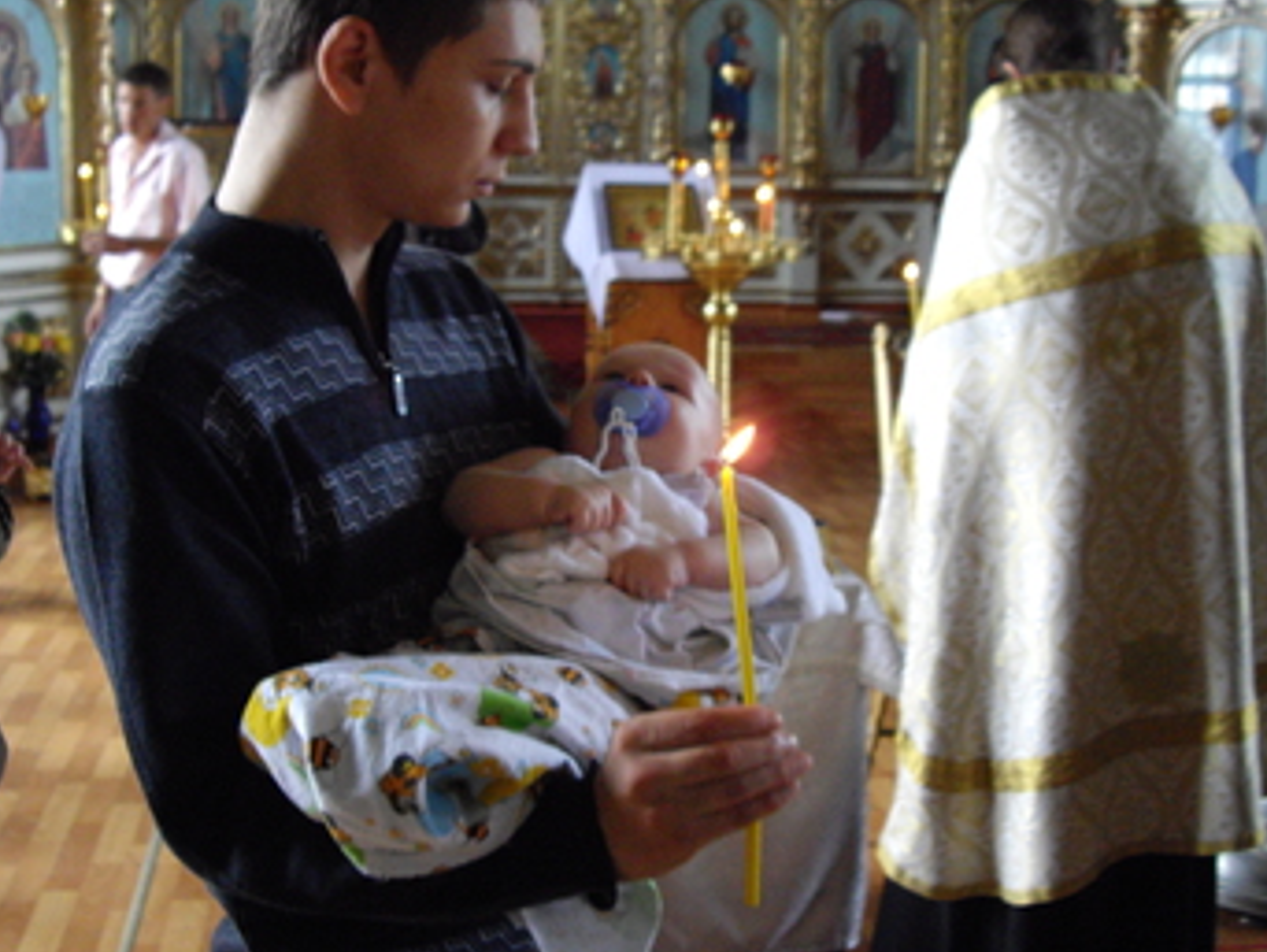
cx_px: 585
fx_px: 1831
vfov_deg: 29.1
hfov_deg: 38.1
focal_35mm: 50
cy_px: 404
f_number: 2.8
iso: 400
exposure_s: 1/50
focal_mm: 7.9
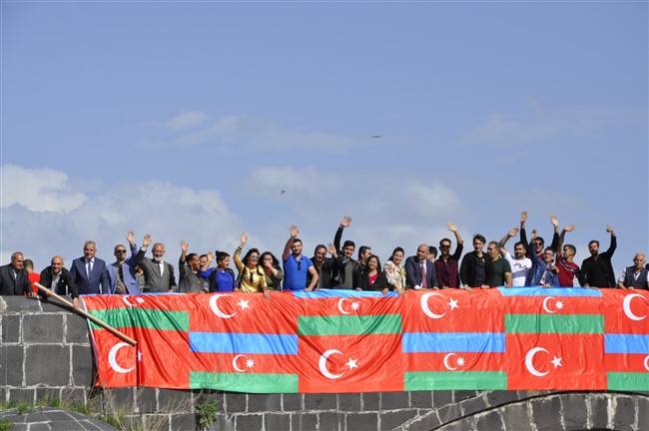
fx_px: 2836
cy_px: 216
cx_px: 324
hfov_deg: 13.1
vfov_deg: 8.7
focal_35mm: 158
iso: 800
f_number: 10
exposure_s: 1/1600
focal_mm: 105
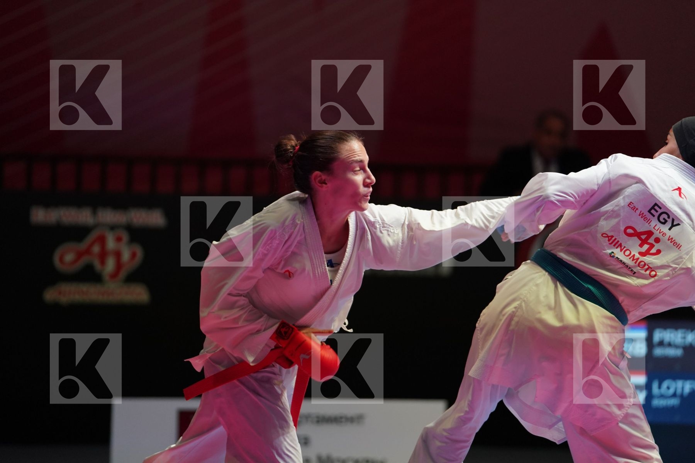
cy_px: 232
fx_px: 3822
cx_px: 348
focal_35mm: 198
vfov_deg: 6.9
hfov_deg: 10.4
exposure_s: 1/1000
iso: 2000
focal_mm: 198
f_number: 2.8
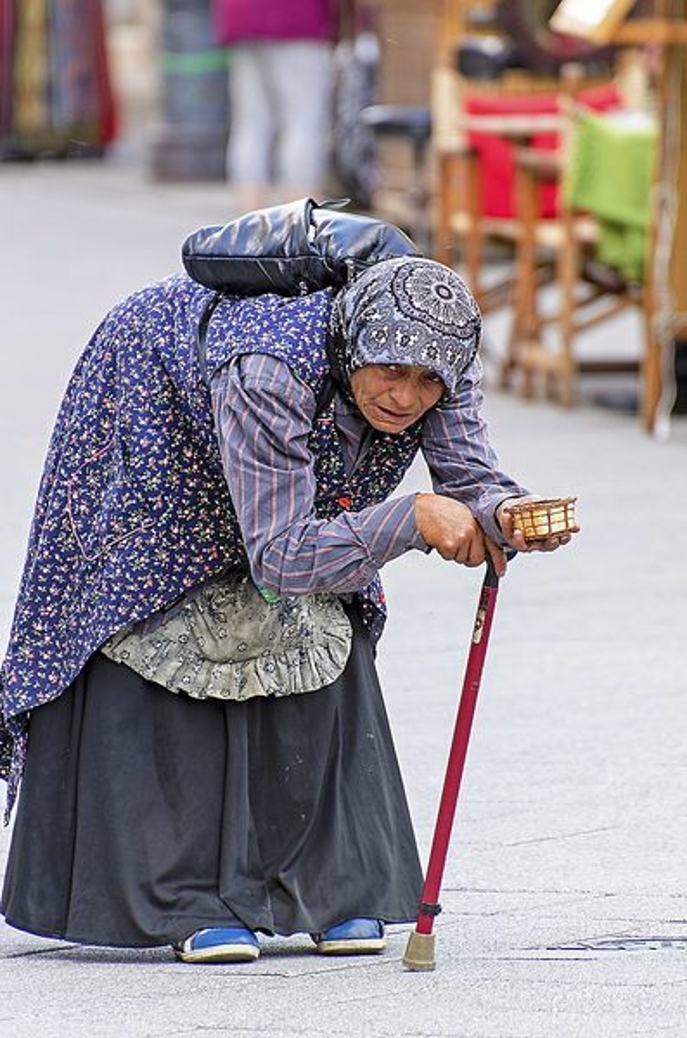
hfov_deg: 3.0
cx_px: 344
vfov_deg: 4.6
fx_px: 12948
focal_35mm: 450
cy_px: 519
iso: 100
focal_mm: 300
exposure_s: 1/30
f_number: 5.6
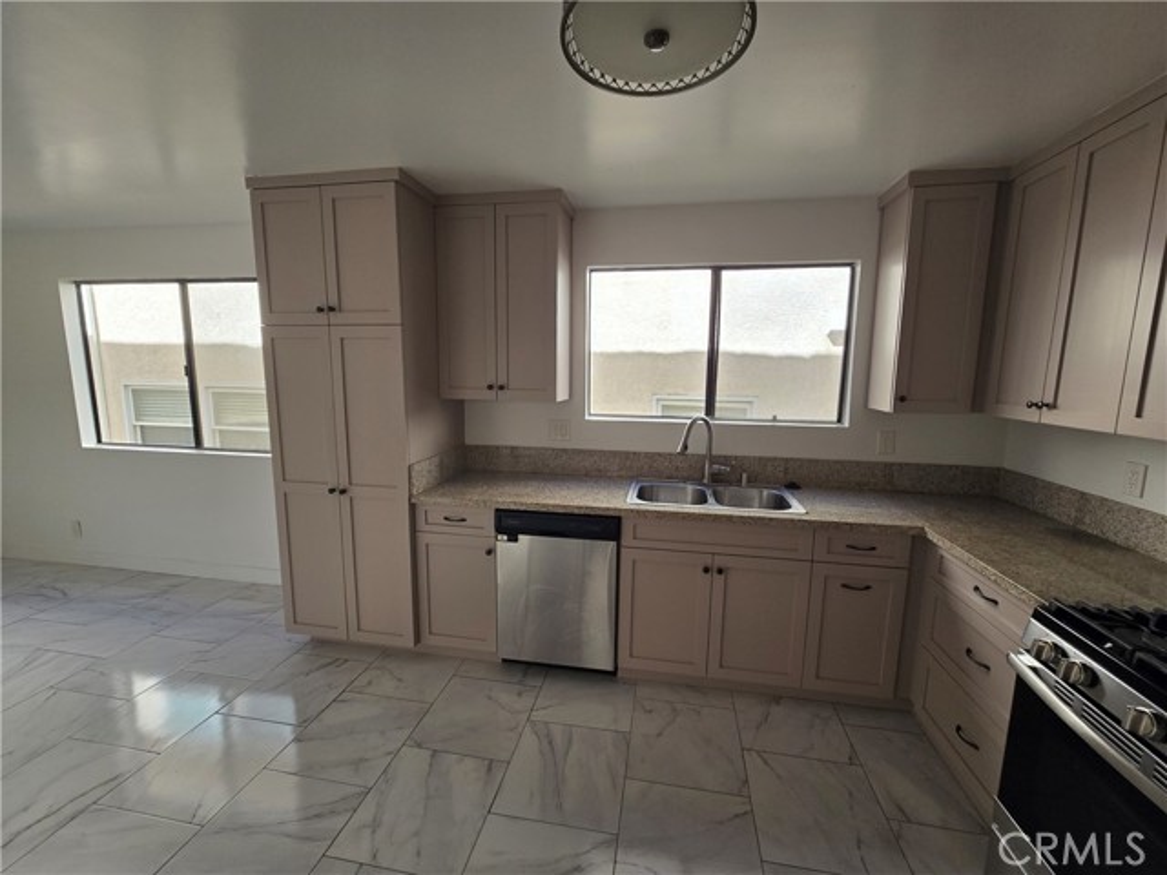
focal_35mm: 13
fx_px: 438
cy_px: 438
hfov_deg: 106.2
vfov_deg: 89.9
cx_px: 584
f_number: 2.2
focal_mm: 2.2
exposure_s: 1/208
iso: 50
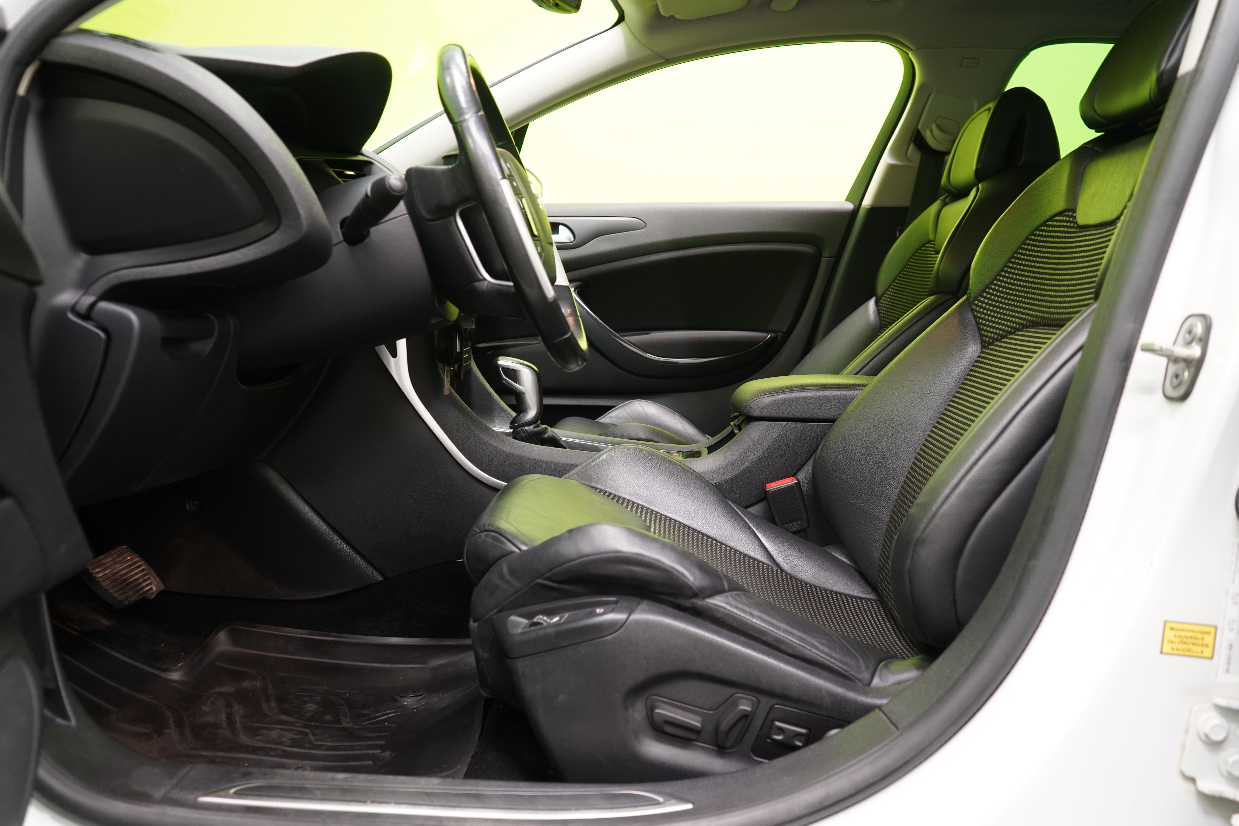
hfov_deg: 60.3
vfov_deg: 42.3
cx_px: 620
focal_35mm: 31
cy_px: 413
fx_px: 1067
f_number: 5
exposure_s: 1/20
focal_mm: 31
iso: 1250
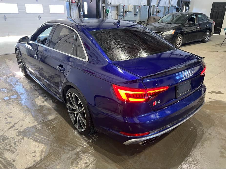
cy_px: 84
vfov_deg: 53.1
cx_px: 113
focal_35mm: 26
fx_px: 170
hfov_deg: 67.3
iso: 125
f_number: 1.5
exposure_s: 1/60
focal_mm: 5.7
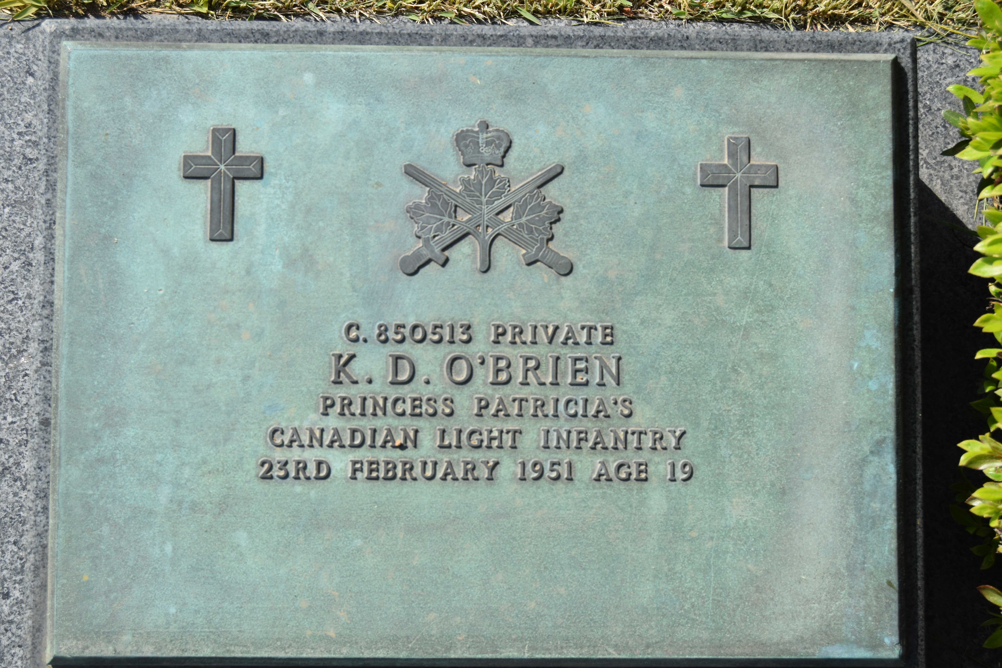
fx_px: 1879
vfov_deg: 20.2
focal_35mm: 68
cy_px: 334
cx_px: 501
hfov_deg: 29.9
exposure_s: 1/320
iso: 200
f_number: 9
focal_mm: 45
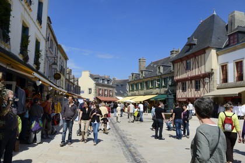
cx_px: 122
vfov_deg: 41.1
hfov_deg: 58.7
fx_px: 218
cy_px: 82
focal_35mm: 32
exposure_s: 1/200
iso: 200
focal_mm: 32
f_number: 14
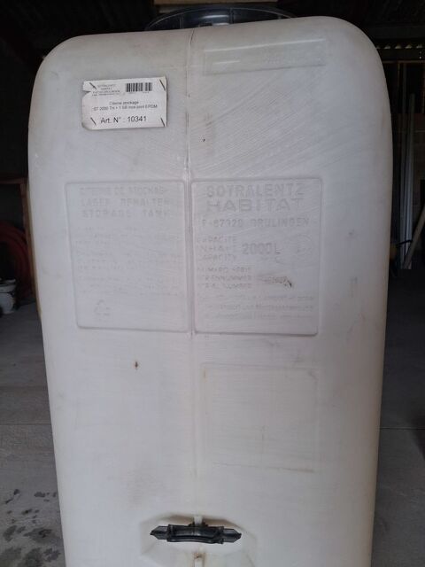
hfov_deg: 51.4
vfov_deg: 65.3
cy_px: 284
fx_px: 442
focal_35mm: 27
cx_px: 212
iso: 125
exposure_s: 1/120
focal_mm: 4
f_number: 1.8
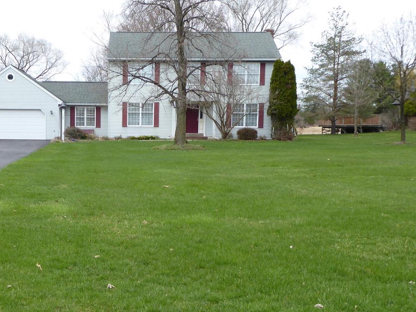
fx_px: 685
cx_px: 112
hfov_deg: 33.2
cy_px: 214
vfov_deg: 25.5
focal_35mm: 57
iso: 80
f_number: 3.7
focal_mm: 6.7
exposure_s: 1/320
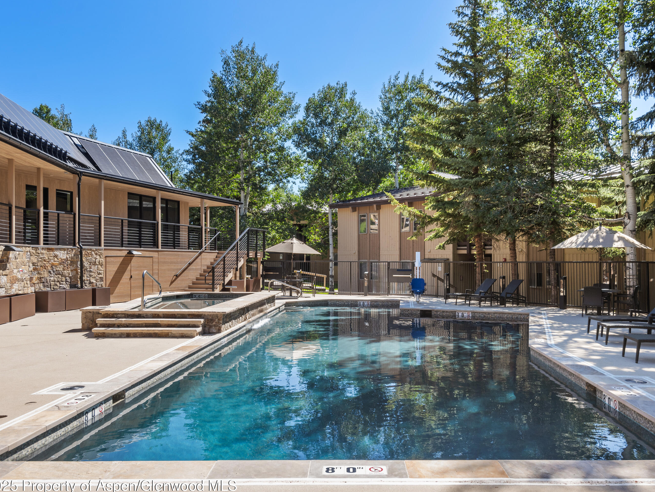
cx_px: 356
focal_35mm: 28
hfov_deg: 63.3
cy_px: 254
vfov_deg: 49.7
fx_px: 530
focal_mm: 25
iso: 125
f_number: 7.1
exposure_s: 1/160
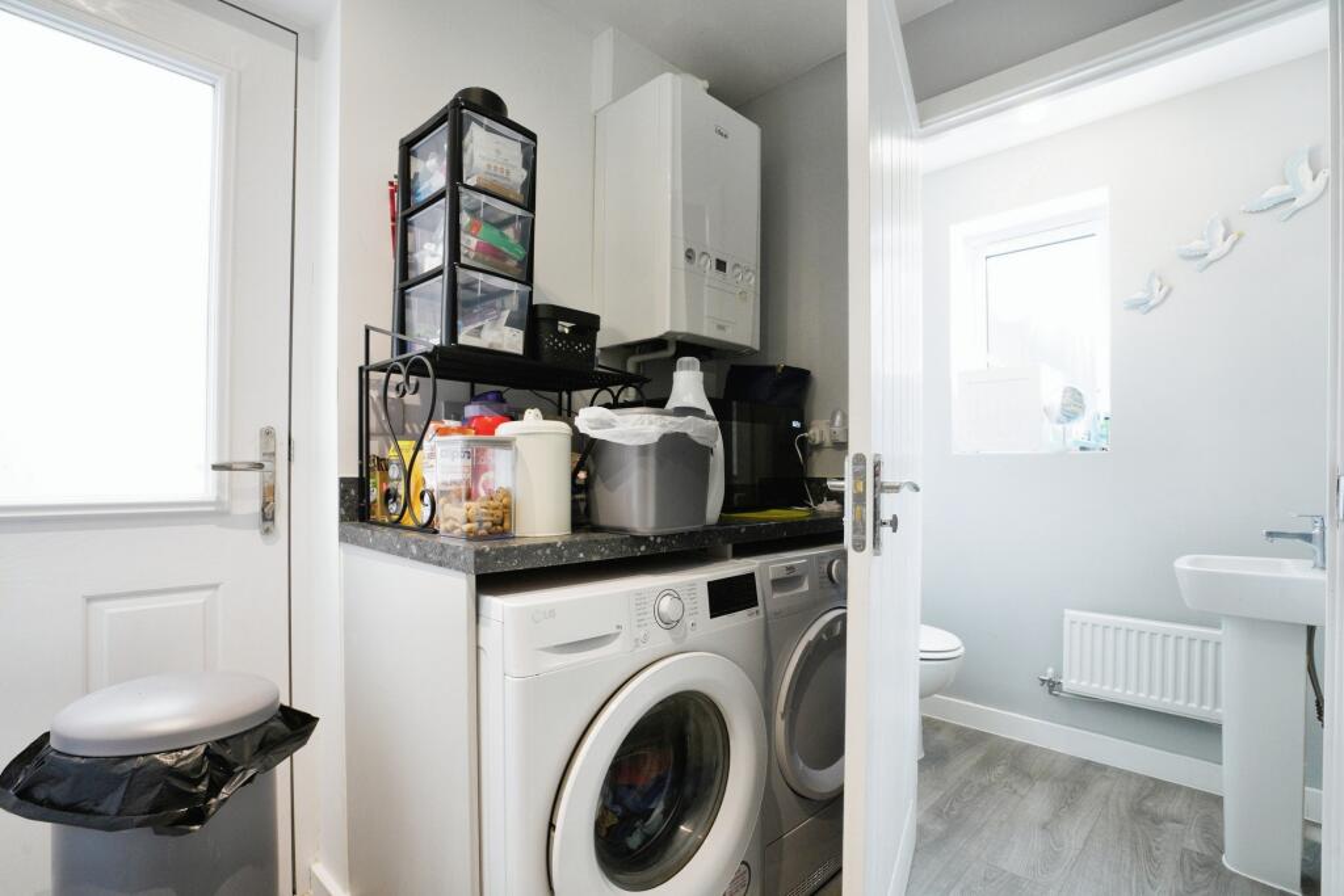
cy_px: 448
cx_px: 672
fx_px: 597
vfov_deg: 73.8
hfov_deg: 96.7
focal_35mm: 16
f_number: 9
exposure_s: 1/40
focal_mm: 16
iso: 2000
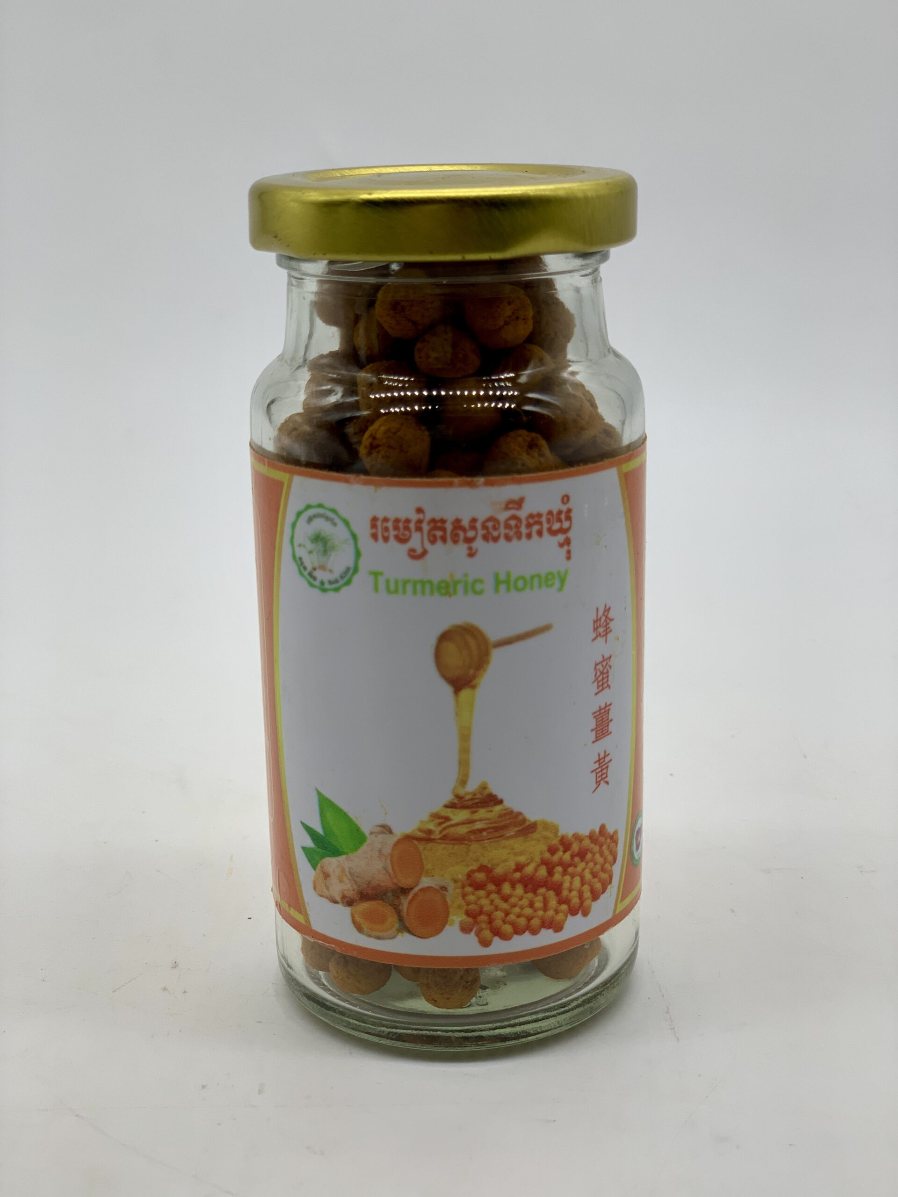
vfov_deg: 36.8
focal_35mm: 52
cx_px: 449
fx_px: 1799
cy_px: 598
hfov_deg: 28.0
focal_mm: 6
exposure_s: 1/121
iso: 16
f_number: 2.4
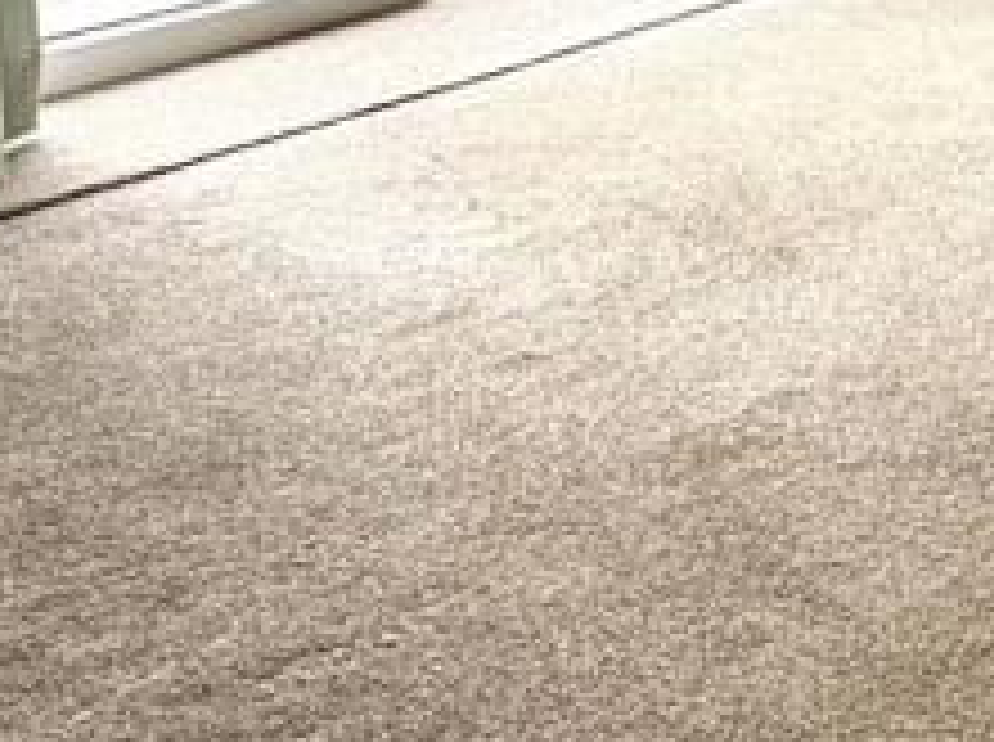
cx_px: 1174
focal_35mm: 65
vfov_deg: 19.9
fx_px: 1863
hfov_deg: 26.7
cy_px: -328
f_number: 2.2
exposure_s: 1/102
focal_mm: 2.22
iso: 125
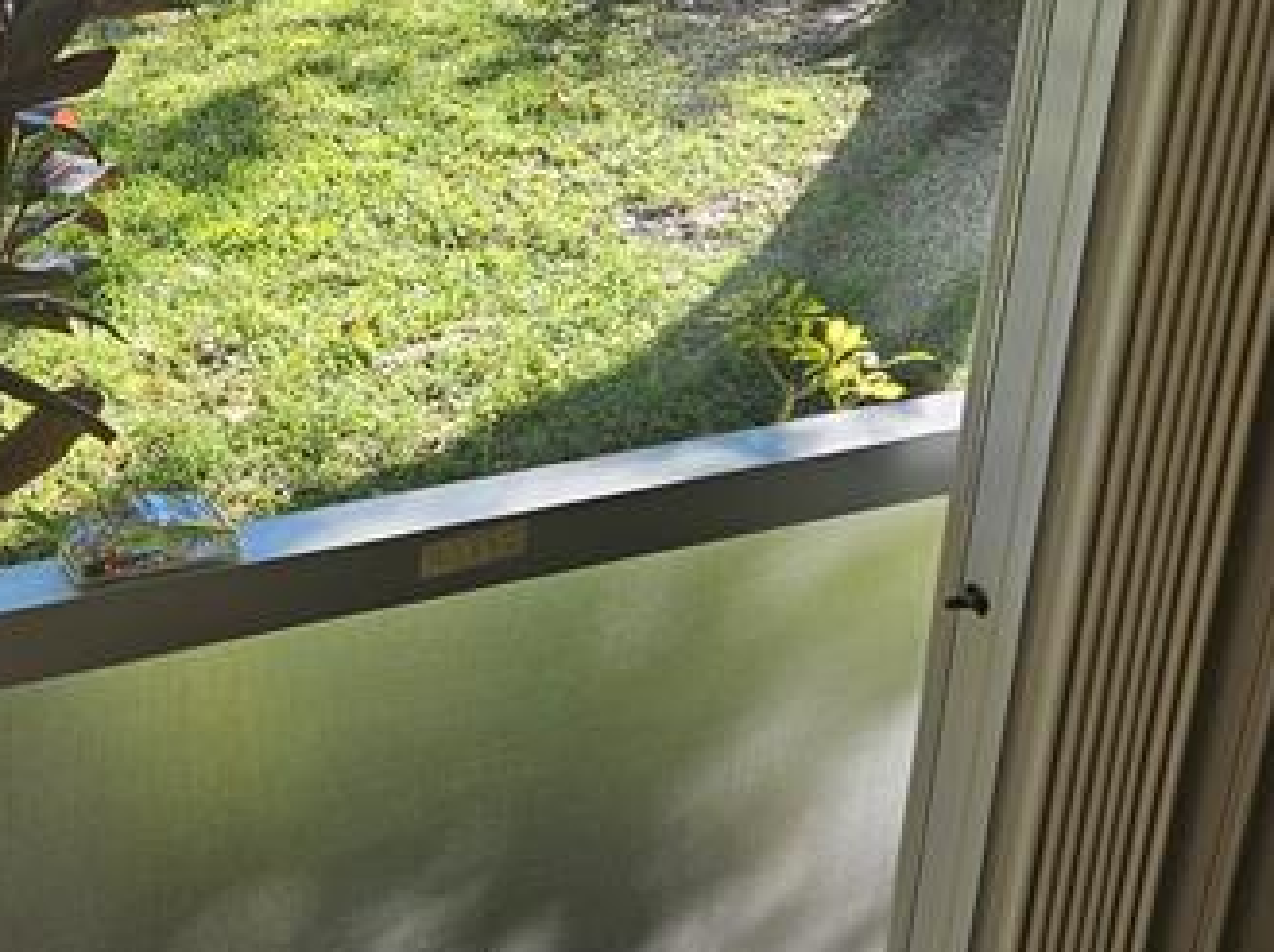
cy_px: 283
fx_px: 2059
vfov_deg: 25.8
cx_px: 167
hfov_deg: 32.9
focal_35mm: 56
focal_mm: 5.4
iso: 25
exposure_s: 1/180
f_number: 1.8
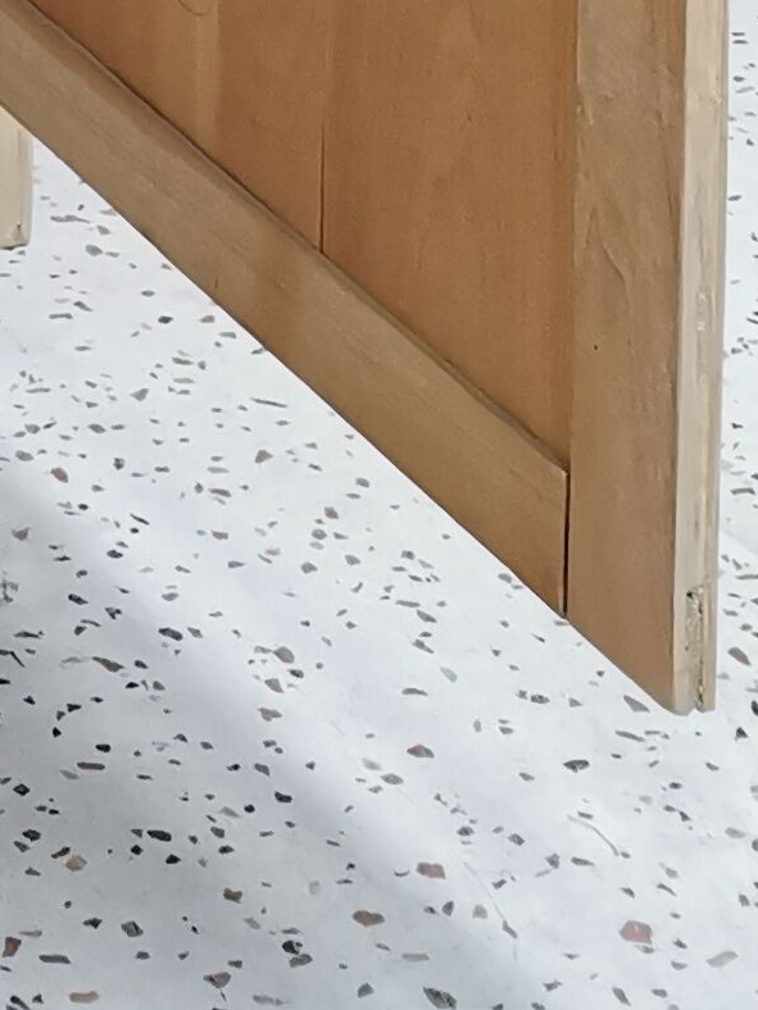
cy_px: -1296
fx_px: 3650
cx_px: -536
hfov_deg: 11.2
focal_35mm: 125
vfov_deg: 12.7
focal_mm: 5.58
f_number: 1.8
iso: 200
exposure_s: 1/50
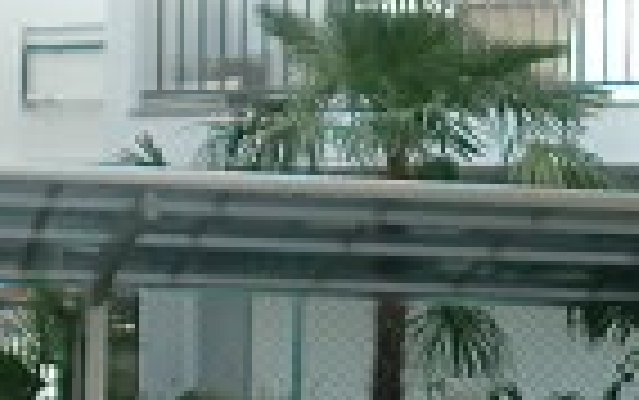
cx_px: 603
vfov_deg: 9.7
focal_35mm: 134
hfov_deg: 15.4
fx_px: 2335
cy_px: 485
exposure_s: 1/200
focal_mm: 4.65
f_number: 2.6
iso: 64
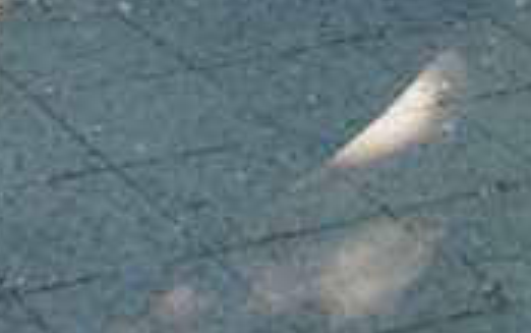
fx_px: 2375
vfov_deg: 7.7
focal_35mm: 164
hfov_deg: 12.8
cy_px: -293
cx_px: 217
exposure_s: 1/400
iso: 400
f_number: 2.8
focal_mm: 40
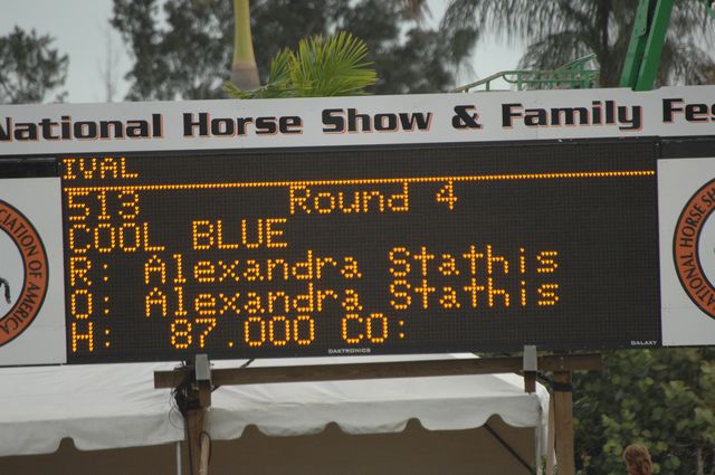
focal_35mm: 750
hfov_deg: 2.8
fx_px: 14877
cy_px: 238
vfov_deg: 1.8
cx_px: 358
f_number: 6.3
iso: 500
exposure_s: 1/500
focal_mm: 500
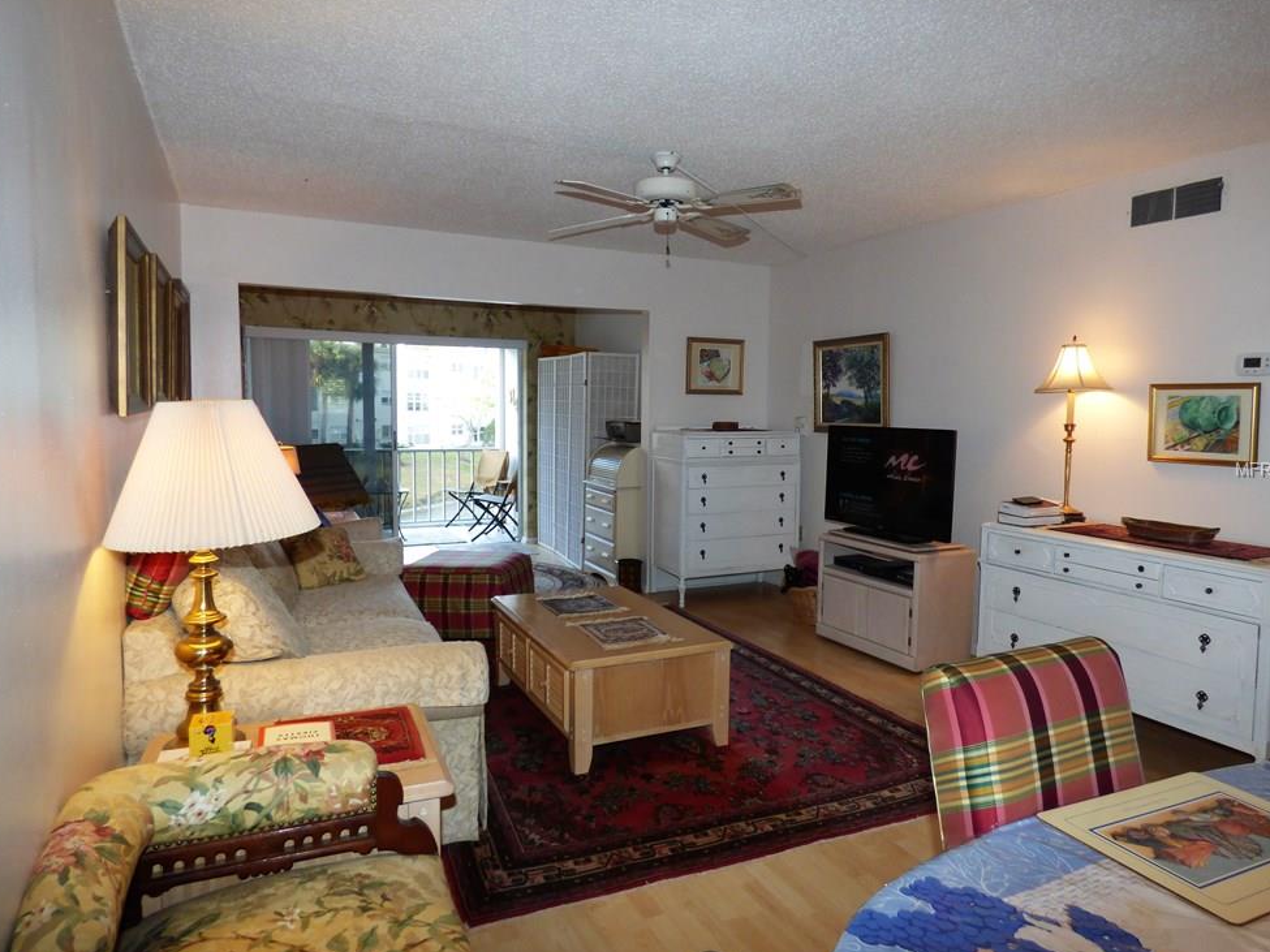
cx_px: 647
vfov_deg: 63.4
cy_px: 470
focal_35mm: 21
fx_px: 770
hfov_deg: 79.0
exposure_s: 1/60
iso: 200
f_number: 2.8
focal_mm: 3.58
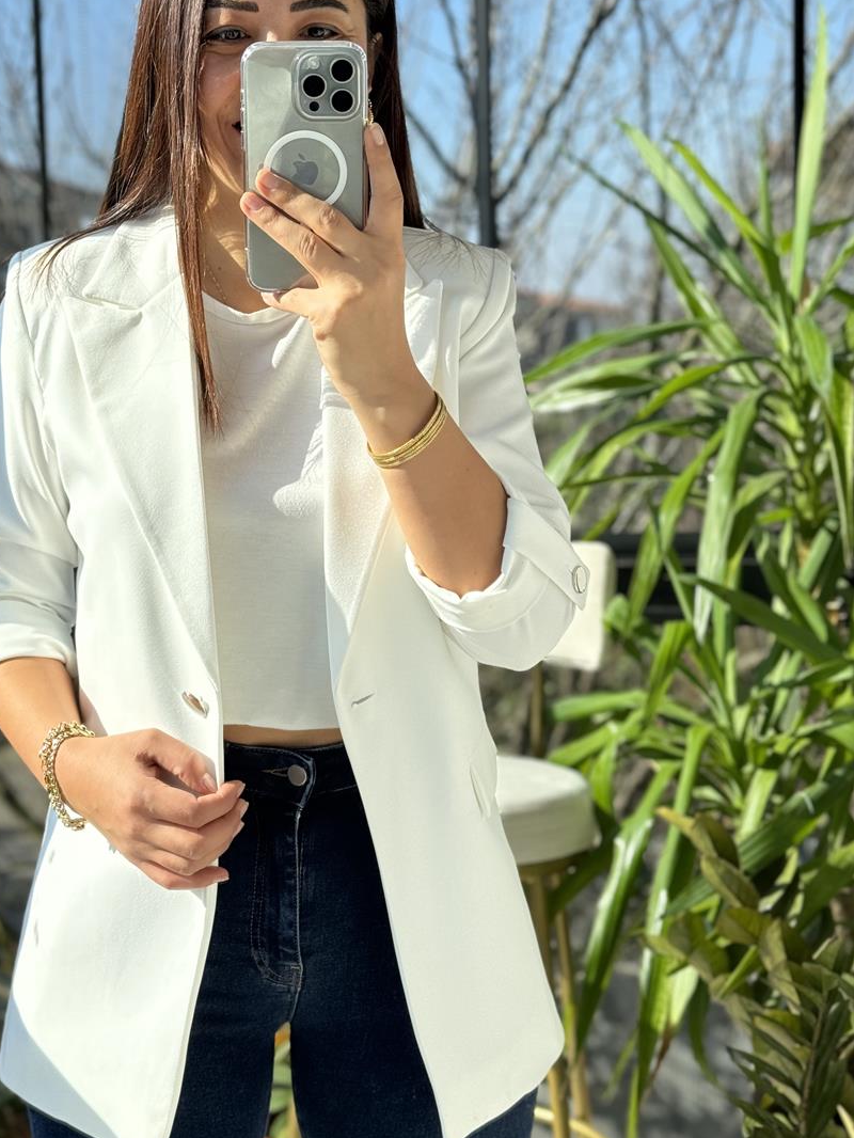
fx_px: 1973
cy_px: 511
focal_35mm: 60
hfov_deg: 24.4
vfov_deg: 32.2
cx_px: 330
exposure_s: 1/1011
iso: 64
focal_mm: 6.86
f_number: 1.78
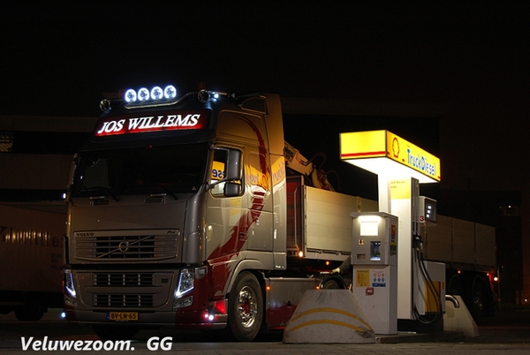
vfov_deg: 20.2
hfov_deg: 29.8
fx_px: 995
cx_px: 265
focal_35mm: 68
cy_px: 178
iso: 200
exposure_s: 1/1.3
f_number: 5.3
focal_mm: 45
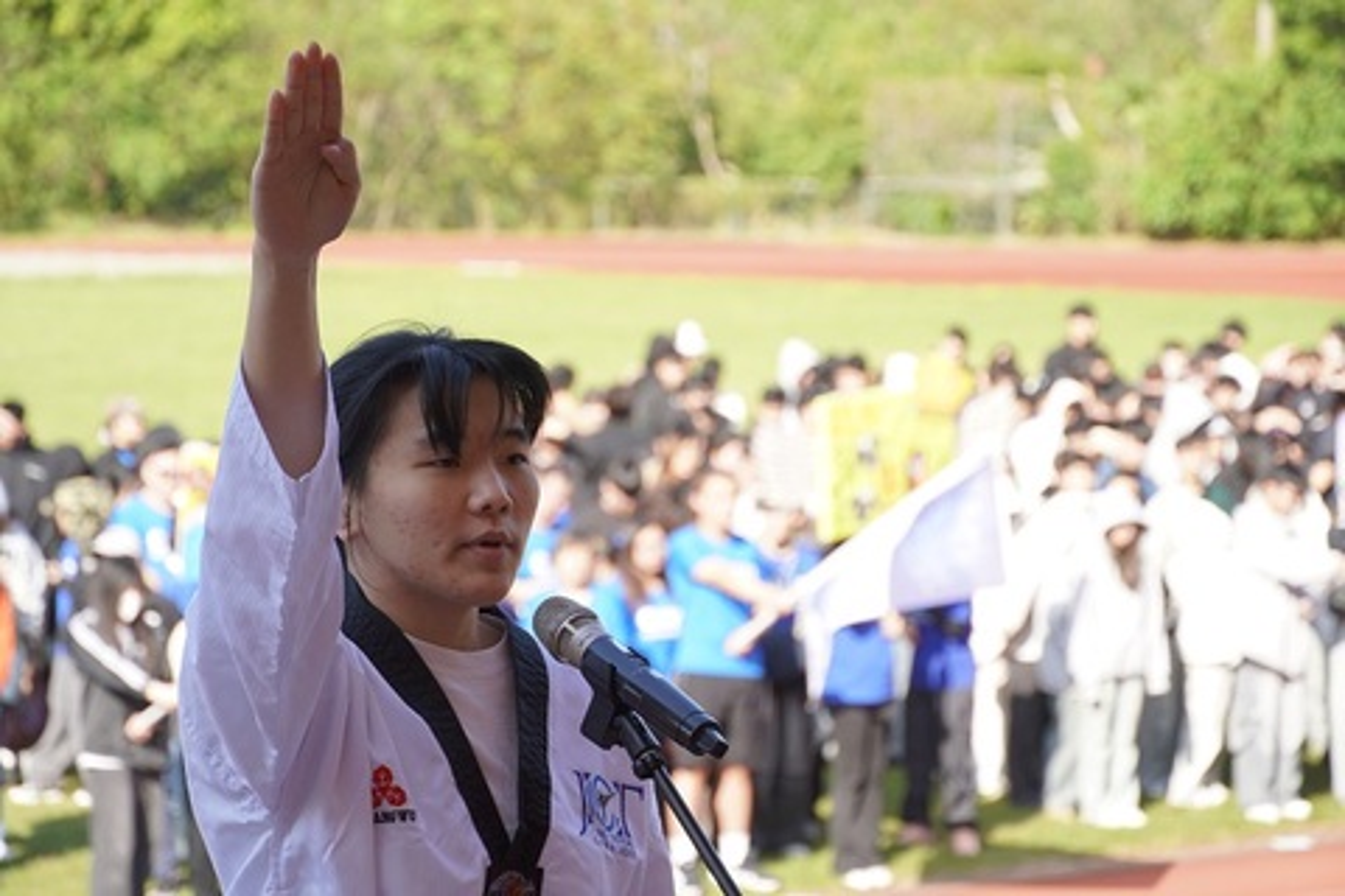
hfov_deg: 15.2
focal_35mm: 135
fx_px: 5043
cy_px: 448
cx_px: 672
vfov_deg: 10.2
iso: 125
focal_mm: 90
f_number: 5.6
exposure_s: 1/160
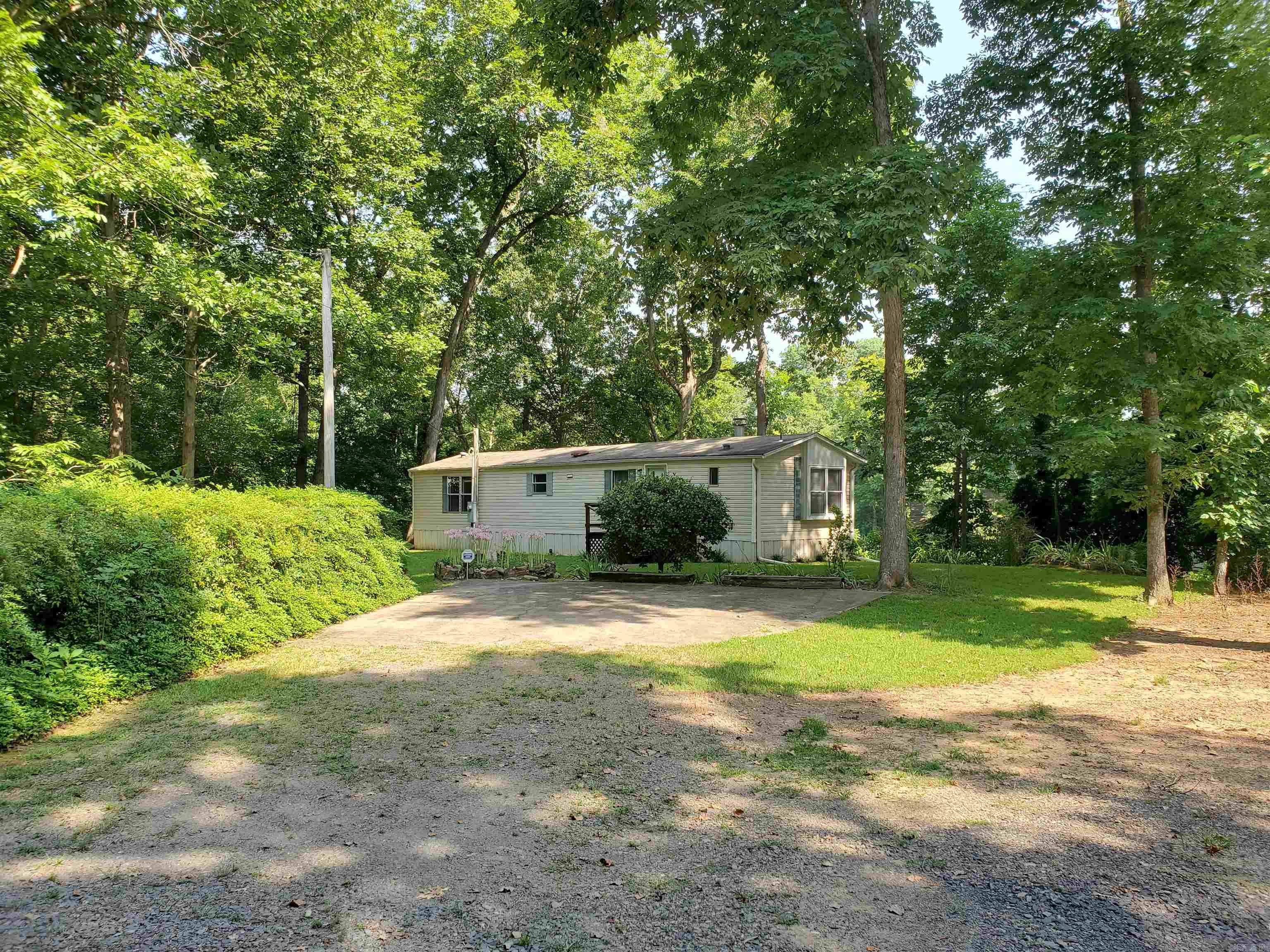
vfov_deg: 53.1
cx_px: 635
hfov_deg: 67.3
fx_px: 954
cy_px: 476
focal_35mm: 26
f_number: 2.4
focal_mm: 4.3
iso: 50
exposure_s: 1/302
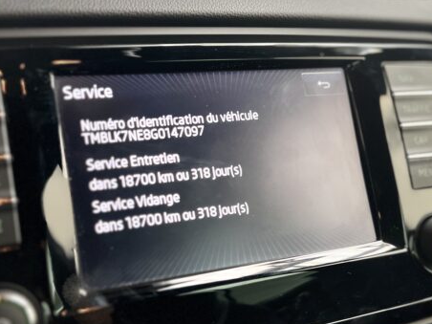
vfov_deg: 31.5
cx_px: 181
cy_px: 178
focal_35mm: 46
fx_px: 574
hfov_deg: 41.1
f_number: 1.5
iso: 125
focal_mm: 5.7
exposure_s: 1/83
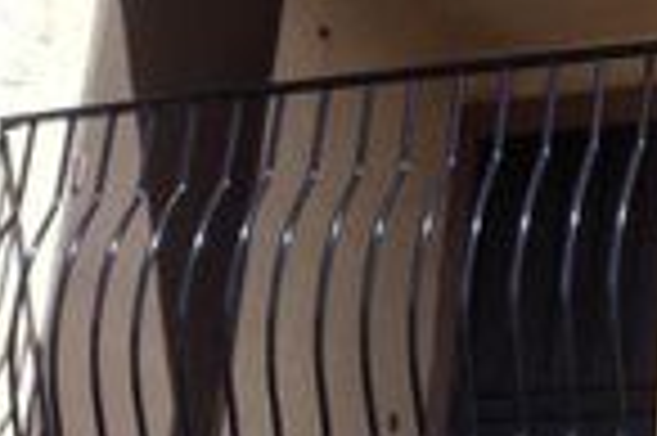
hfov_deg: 12.7
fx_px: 2862
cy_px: 515
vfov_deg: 8.6
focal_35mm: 157
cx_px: 810
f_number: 7.1
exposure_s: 1/200
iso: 100
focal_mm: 6
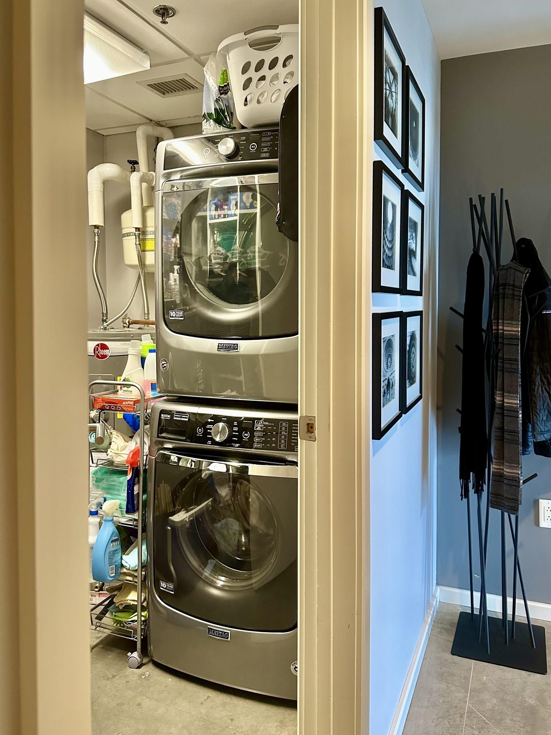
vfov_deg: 67.3
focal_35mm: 26
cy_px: 358
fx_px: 552
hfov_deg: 53.0
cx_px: 291
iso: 500
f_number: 1.78
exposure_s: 1/60
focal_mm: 6.86
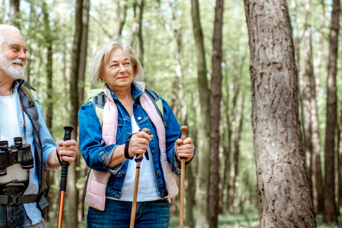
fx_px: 513
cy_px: 87
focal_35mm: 54
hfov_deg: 36.6
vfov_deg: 25.0
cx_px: 119
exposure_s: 1/160
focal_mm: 35
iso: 100
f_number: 2
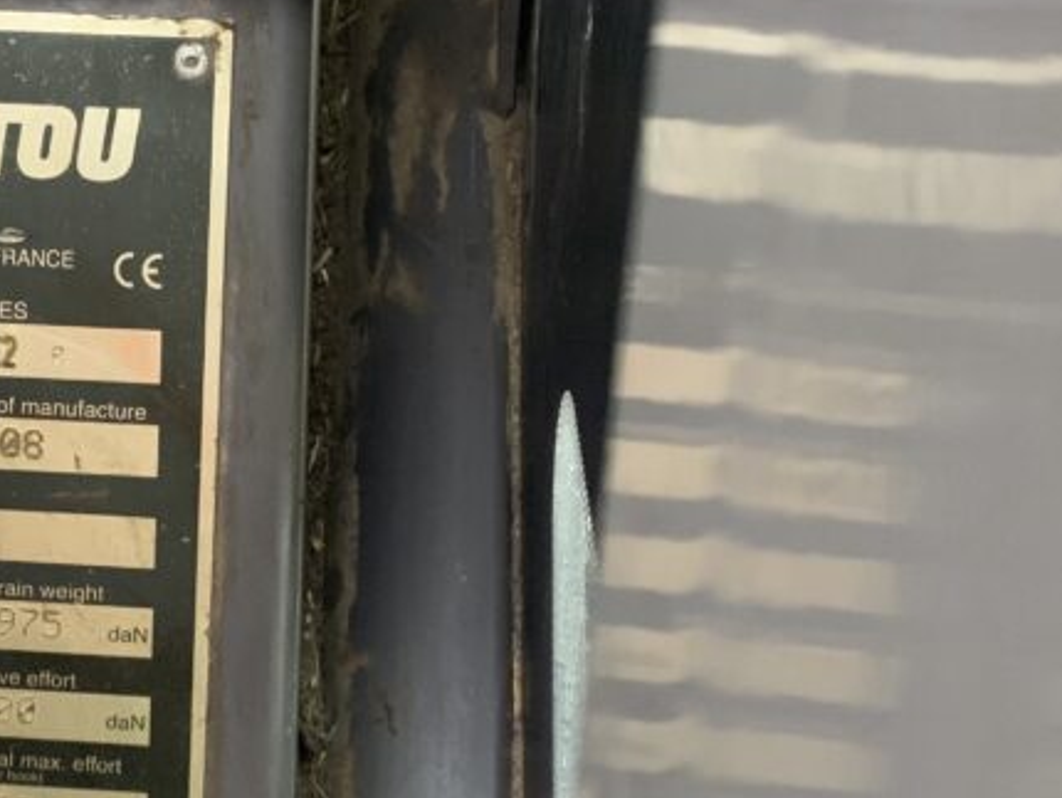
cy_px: 405
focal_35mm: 69
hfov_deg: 27.4
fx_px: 2118
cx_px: 170
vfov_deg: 21.3
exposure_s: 1/60
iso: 125
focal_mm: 3
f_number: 1.8
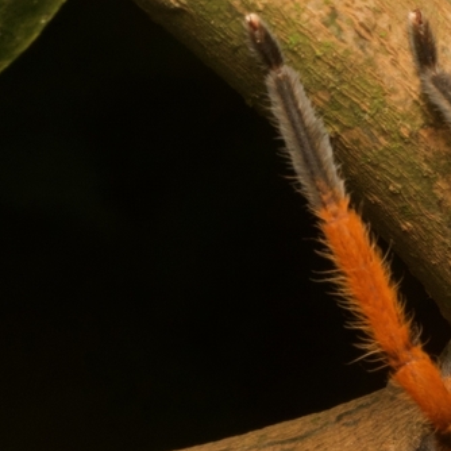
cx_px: 467
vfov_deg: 4.8
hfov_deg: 4.8
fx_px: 5336
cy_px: 515
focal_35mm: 362
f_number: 16
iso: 800
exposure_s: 1/60
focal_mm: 60
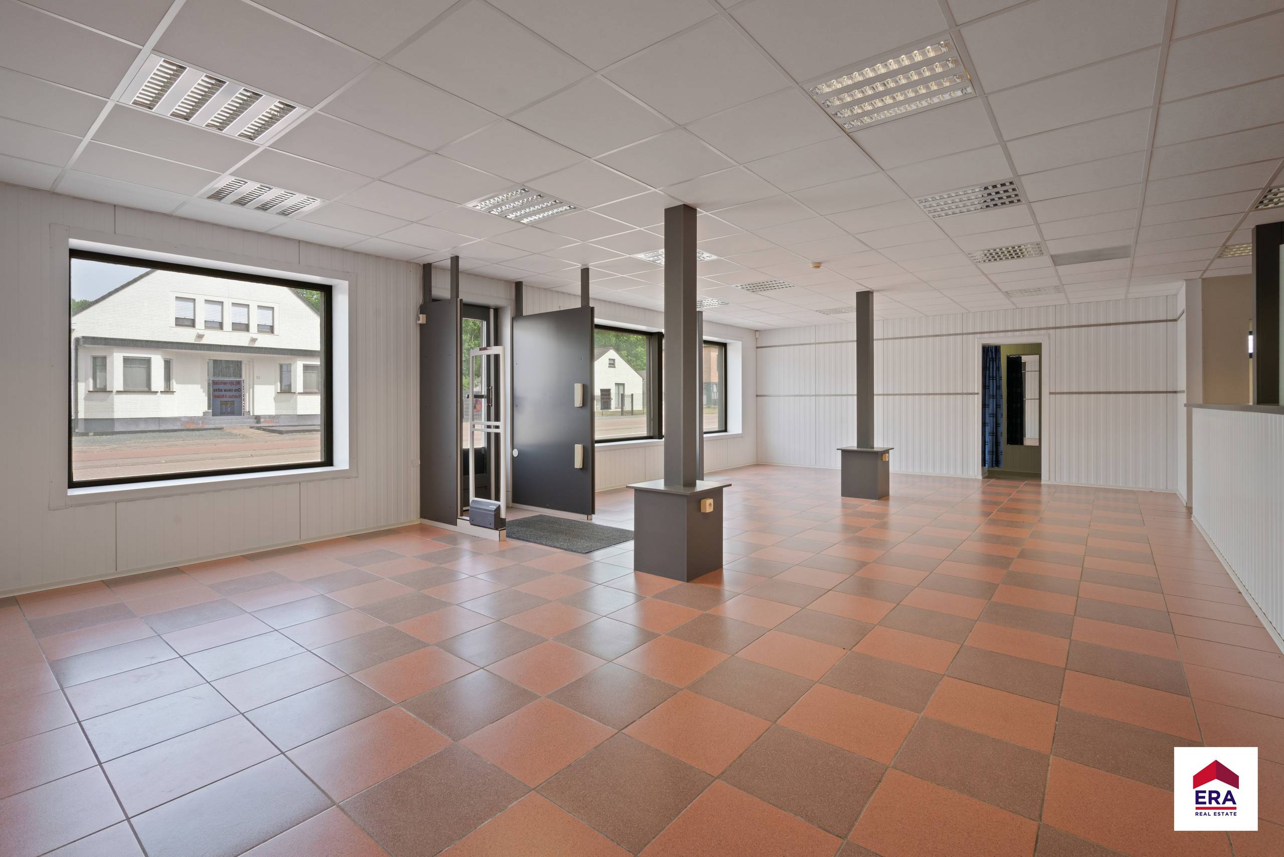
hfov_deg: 96.7
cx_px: 642
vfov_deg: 73.8
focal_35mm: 16
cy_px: 428
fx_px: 571
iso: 250
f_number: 11
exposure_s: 1/6
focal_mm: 16
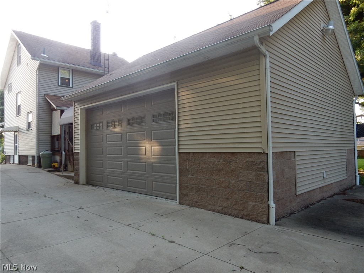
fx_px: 263
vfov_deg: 54.9
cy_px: 136
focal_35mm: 25
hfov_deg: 69.4
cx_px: 182
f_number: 3.7
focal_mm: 4.5
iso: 125
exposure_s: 1/100
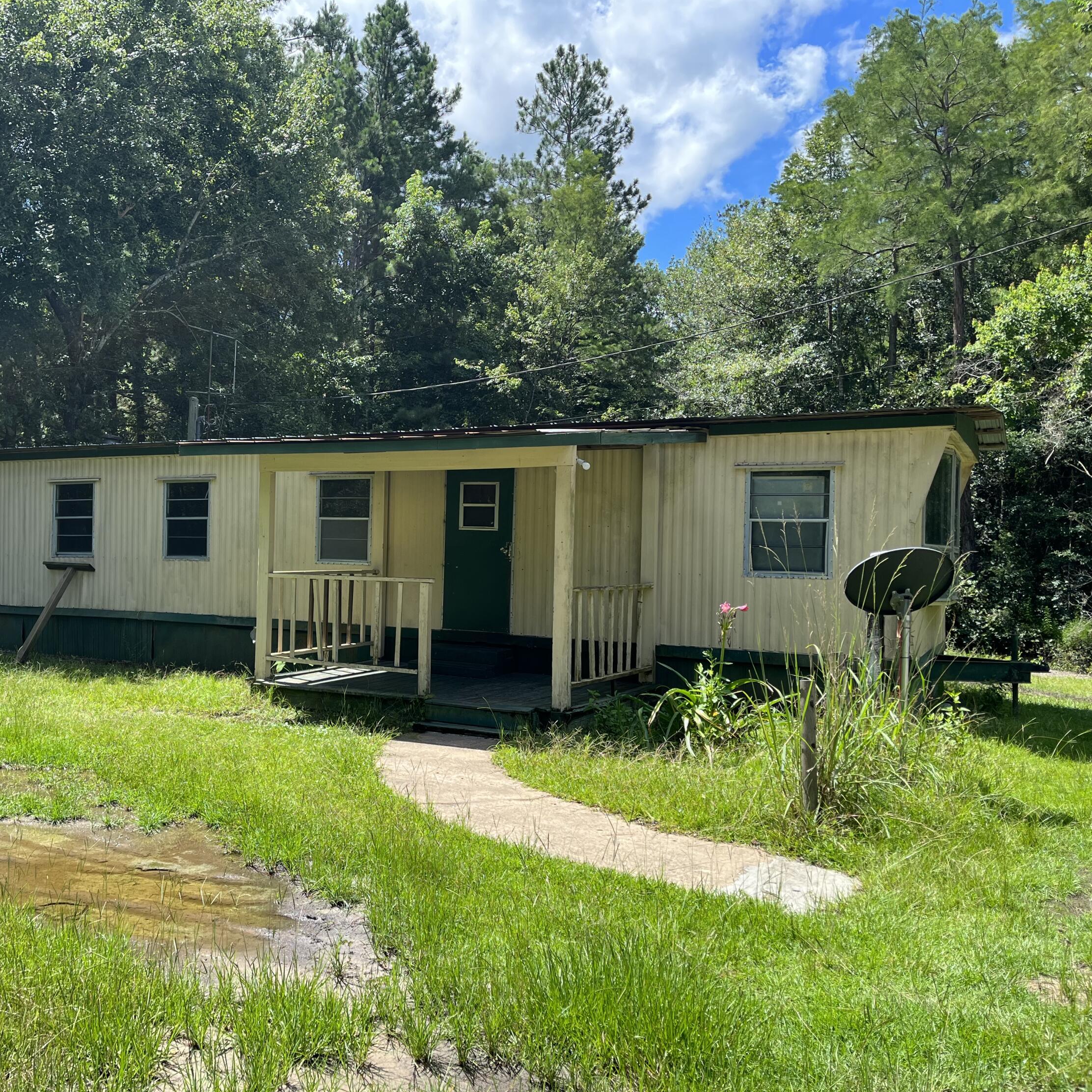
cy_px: 550
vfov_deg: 52.5
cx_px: 367
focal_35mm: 31
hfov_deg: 51.6
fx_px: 1106
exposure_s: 1/1266
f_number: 1.6
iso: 50
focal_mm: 5.1
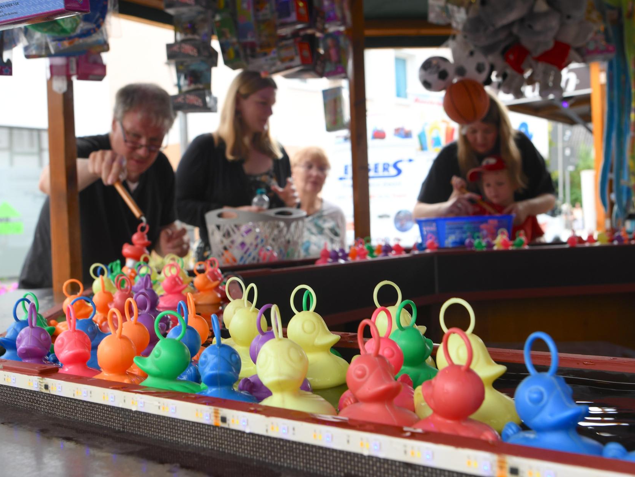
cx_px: 310
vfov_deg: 36.0
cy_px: 238
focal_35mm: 40
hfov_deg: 46.8
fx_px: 734
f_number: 6.3
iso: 320
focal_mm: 24
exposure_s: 1/160
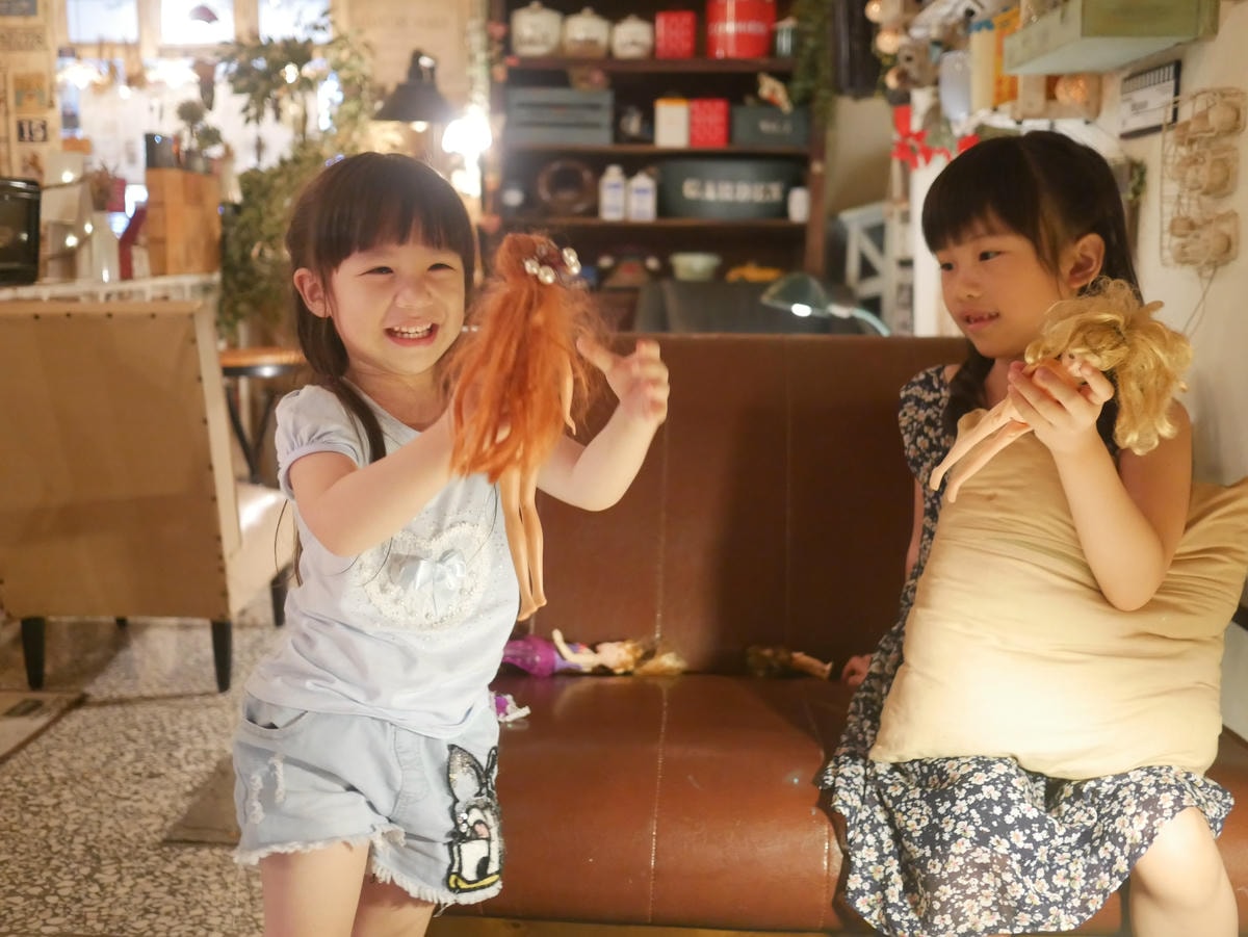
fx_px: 1443
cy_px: 468
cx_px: 624
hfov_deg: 46.8
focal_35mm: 40
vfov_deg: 36.0
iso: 2500
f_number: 1.7
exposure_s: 1/60
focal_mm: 20
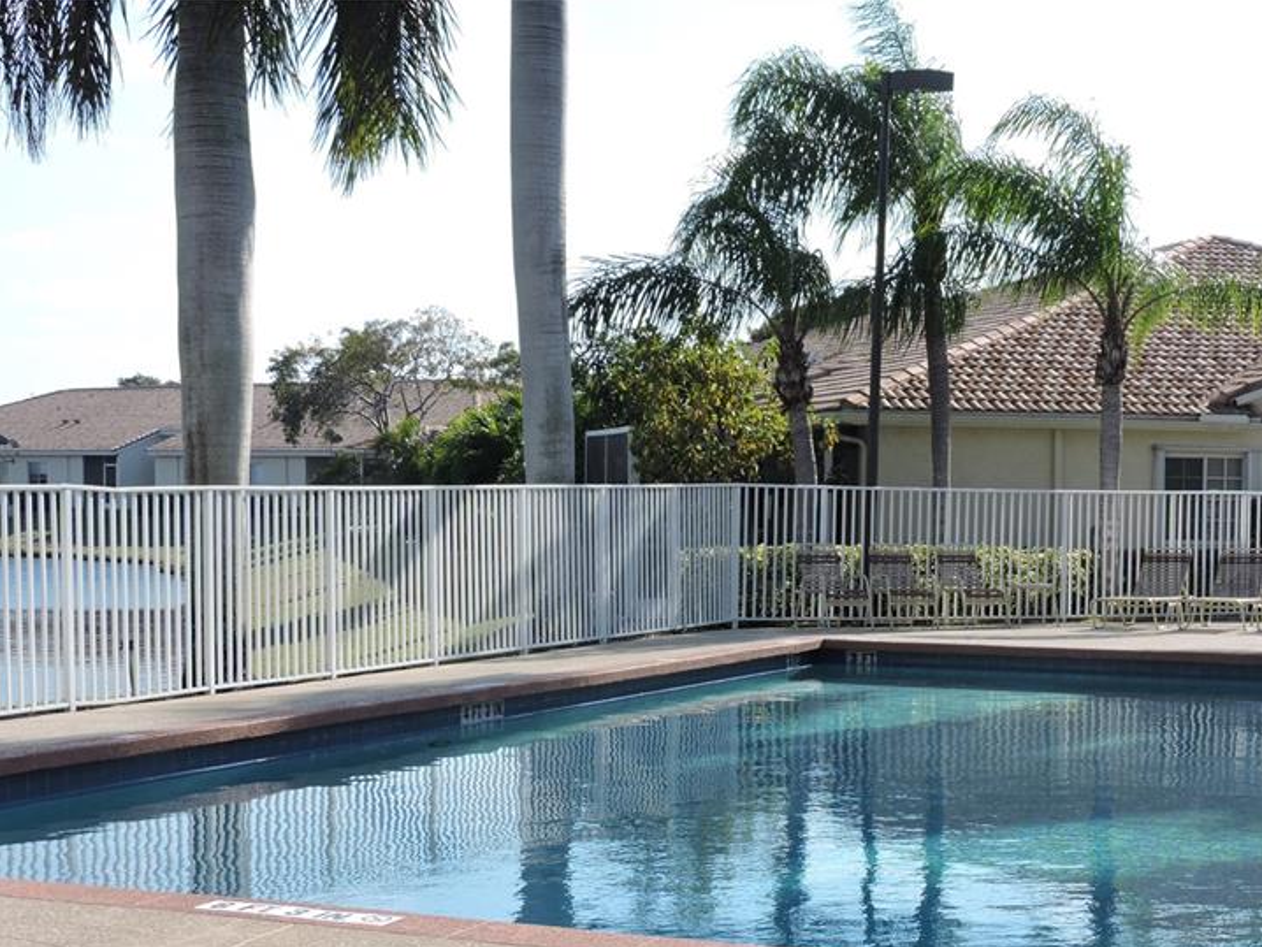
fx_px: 2443
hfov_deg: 28.7
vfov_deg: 21.8
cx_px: 870
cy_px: 673
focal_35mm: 67
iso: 100
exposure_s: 1/640
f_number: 3.5
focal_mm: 8.4
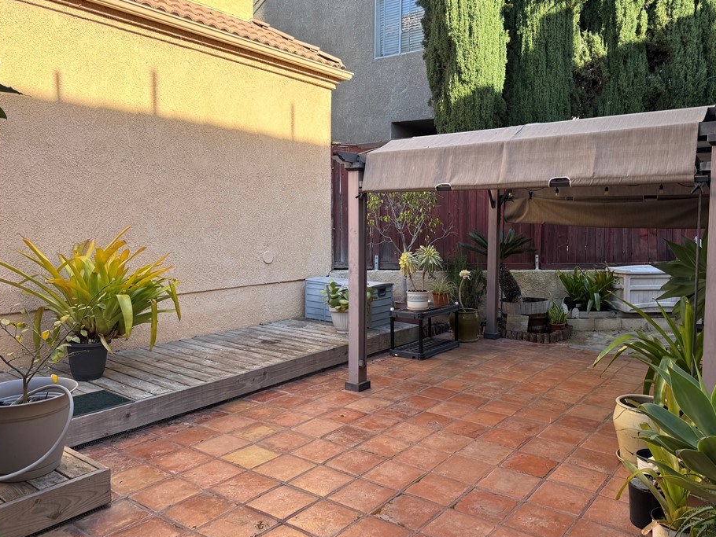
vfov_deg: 51.4
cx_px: 396
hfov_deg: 65.1
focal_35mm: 27
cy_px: 263
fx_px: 559
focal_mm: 6.76
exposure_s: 1/457
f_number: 1.78
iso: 80
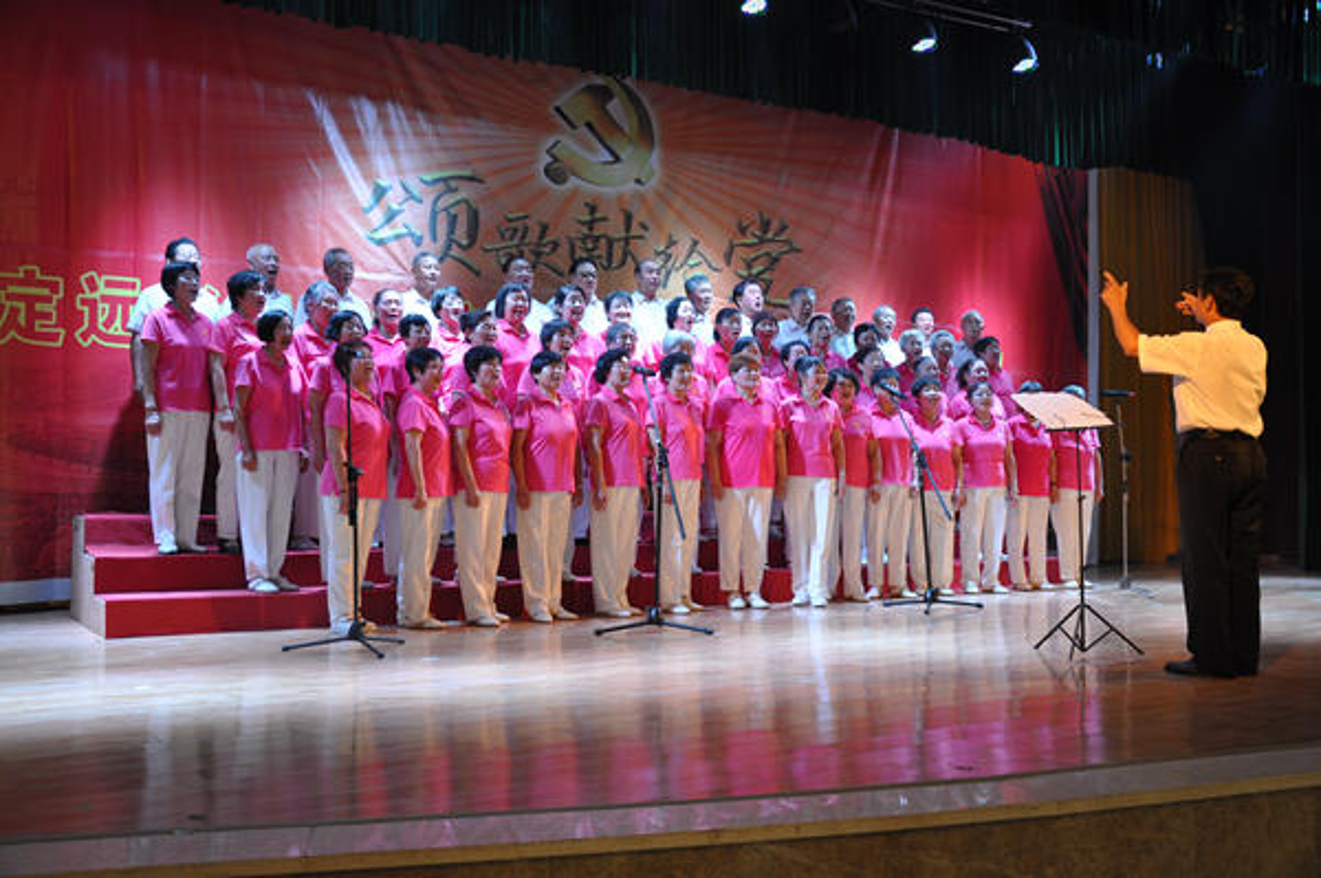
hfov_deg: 53.2
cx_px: 660
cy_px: 439
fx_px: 1320
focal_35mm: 36
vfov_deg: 36.8
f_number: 4
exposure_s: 1/60
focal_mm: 24
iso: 400
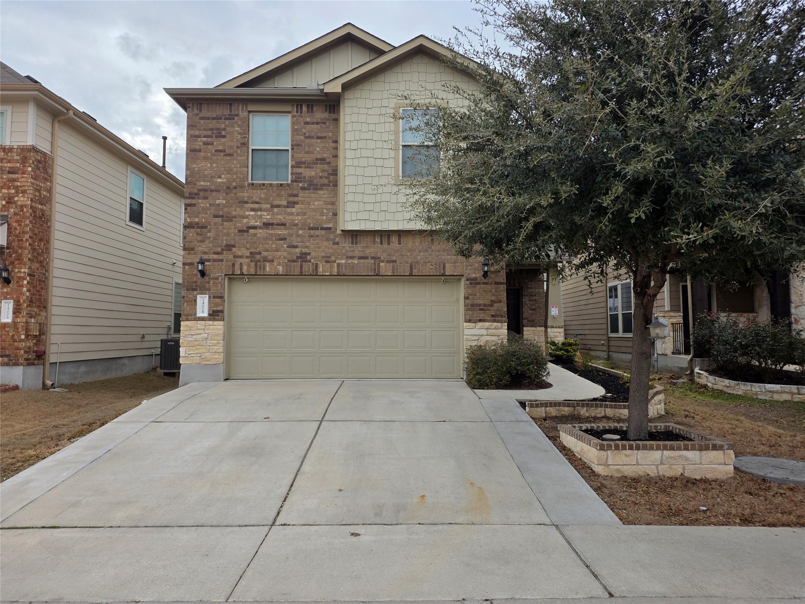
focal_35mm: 23
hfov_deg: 73.9
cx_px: 402
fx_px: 535
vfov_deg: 58.9
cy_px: 302
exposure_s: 1/1437
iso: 80
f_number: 1.7
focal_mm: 6.25
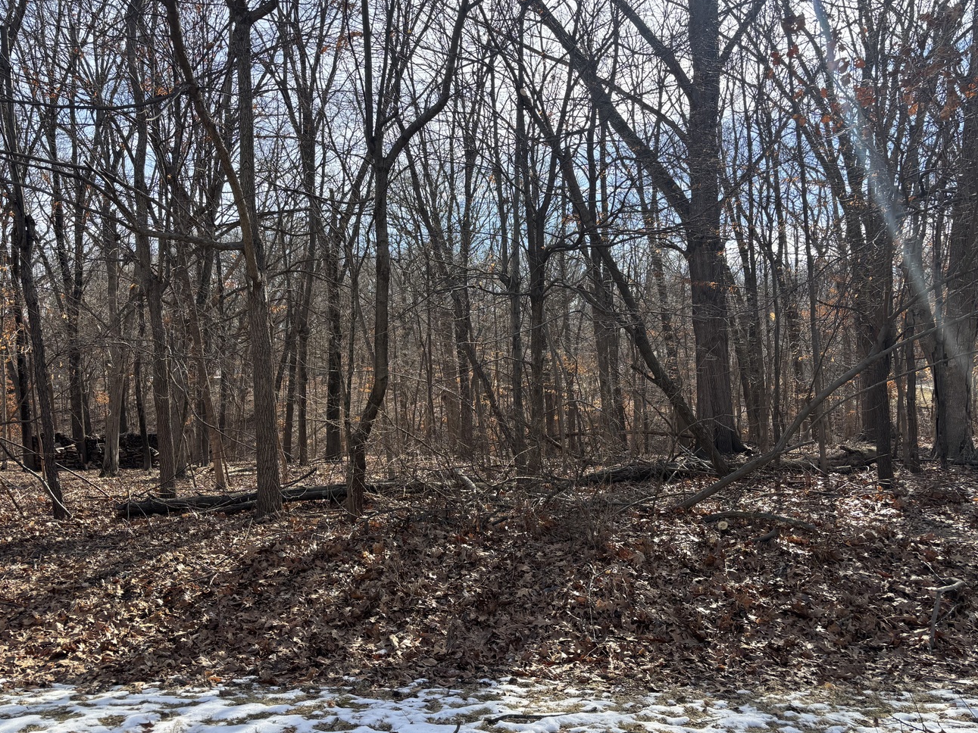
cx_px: 448
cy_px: 361
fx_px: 819
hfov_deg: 61.6
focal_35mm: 29
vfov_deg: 48.2
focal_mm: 5.96
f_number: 1.6
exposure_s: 1/865
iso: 50
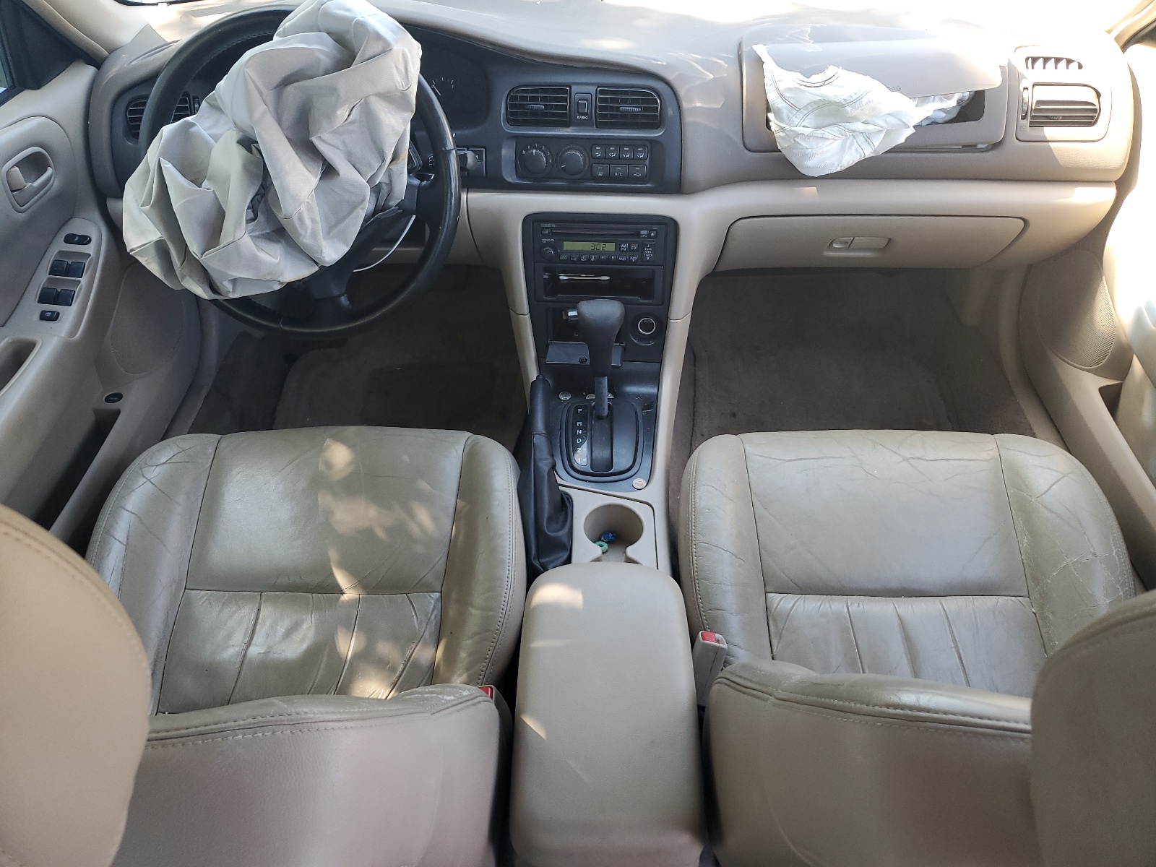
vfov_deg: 53.1
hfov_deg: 67.3
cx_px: 578
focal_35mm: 26
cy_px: 434
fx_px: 868
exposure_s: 1/120
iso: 71
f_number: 1.5
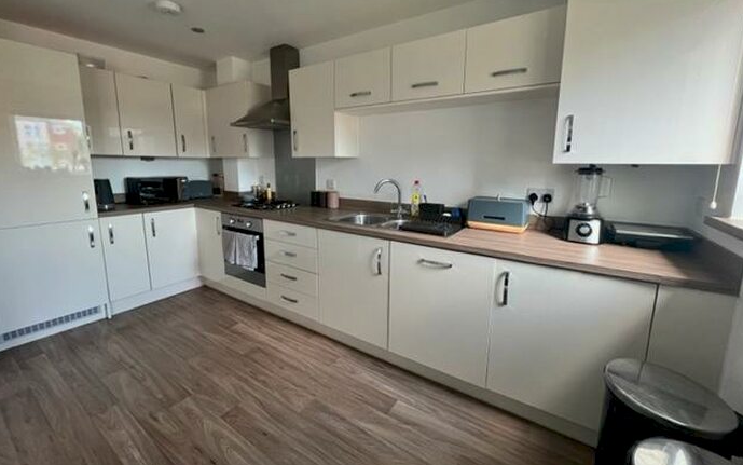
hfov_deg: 105.3
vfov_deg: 78.5
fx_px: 284
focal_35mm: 14
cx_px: 372
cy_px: 211
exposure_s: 1/99
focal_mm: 1.57
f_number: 1.8
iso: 200
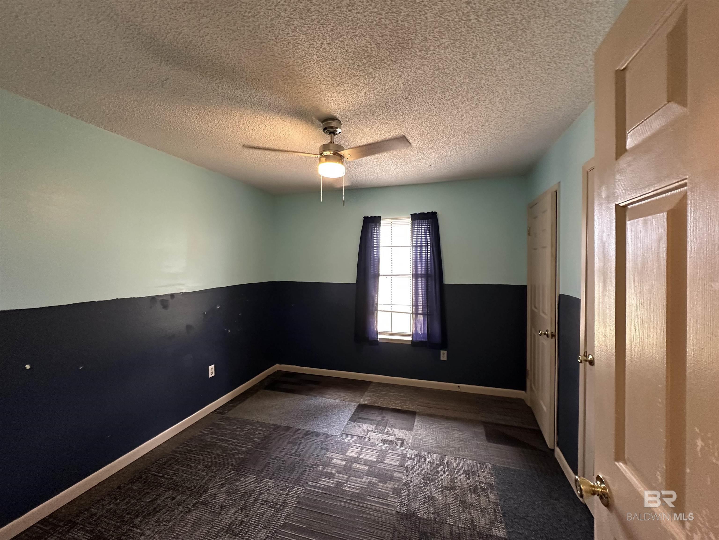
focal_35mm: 14
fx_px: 291
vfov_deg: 85.7
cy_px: 270
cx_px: 360
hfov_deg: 102.1
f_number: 2.2
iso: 500
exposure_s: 1/60
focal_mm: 2.22
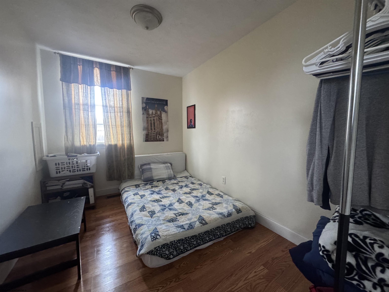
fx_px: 157
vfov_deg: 85.7
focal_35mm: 14
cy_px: 146
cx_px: 194
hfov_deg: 102.1
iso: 800
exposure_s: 1/60
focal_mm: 2.22
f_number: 2.2
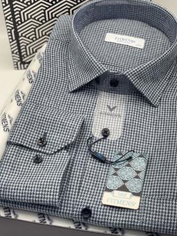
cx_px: 102
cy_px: 110
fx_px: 429
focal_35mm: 63
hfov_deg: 23.3
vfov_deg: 30.7
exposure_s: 1/100
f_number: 2
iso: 32
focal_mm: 6
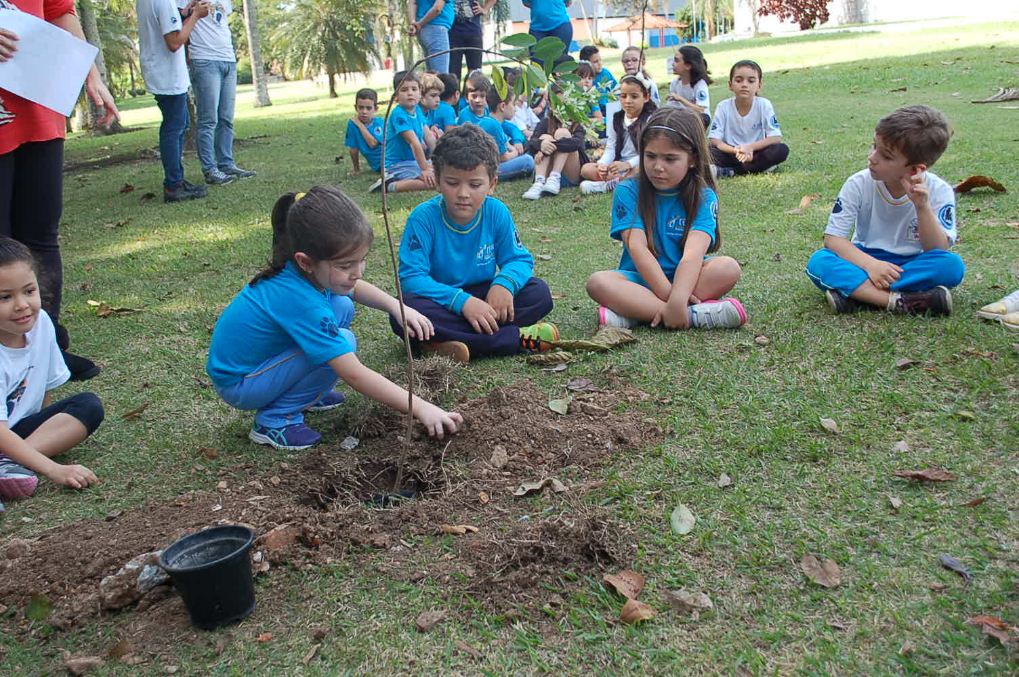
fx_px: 1018
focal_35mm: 36
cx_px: 510
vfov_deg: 36.8
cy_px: 338
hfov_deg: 53.2
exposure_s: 1/125
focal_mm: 24
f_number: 5.6
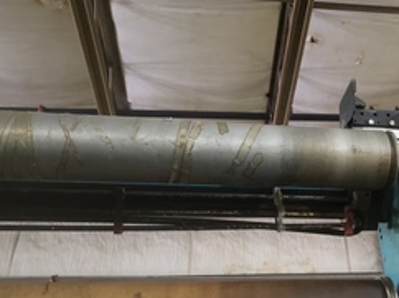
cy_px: 191
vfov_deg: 33.3
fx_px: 495
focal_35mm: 43
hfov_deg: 42.0
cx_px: 317
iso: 400
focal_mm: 4.3
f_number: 1.5
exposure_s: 1/10
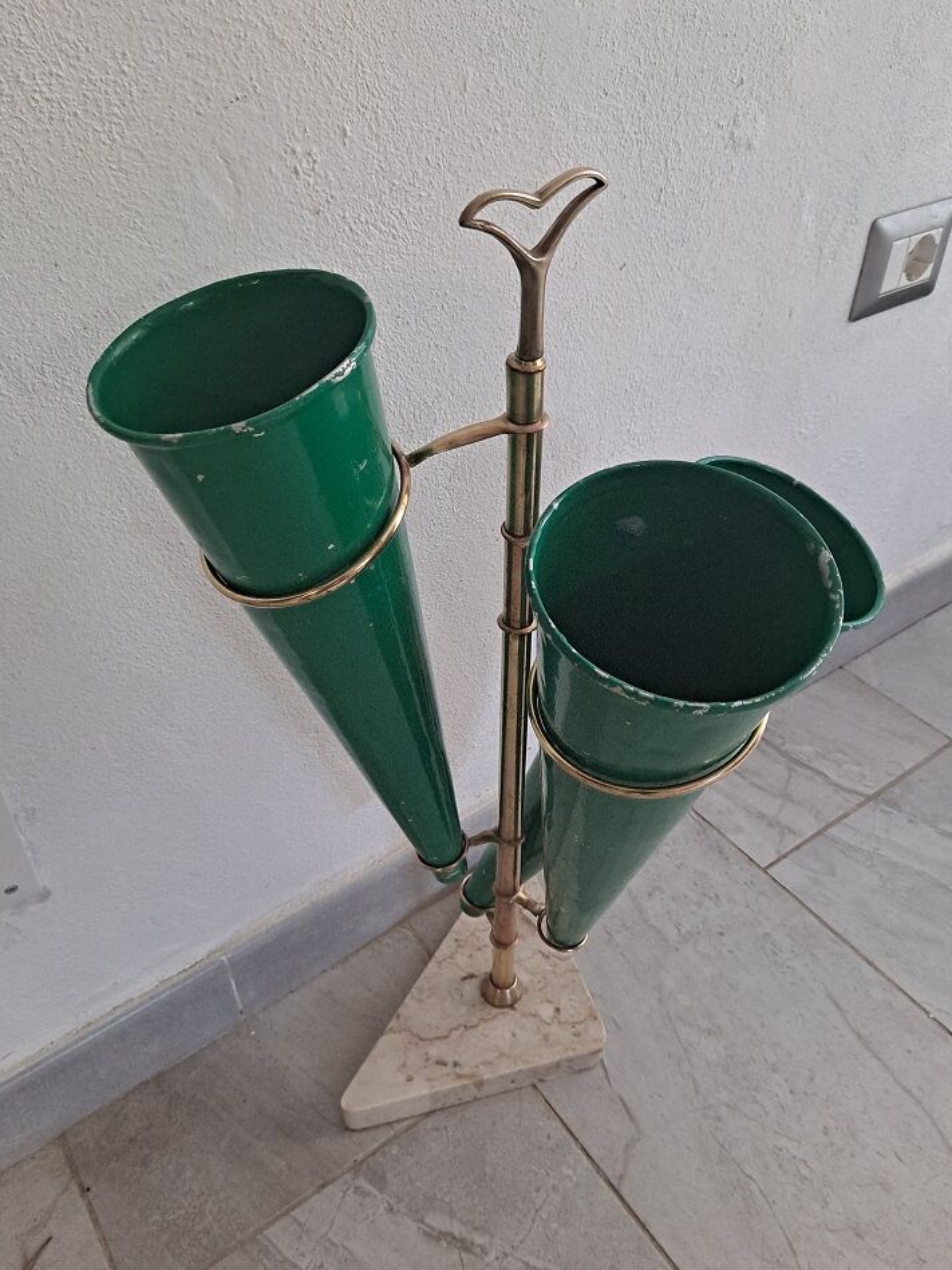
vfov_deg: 65.3
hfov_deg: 51.3
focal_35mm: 27
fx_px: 990
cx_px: 491
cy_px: 632
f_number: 2
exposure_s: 1/33
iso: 400
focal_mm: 4.6
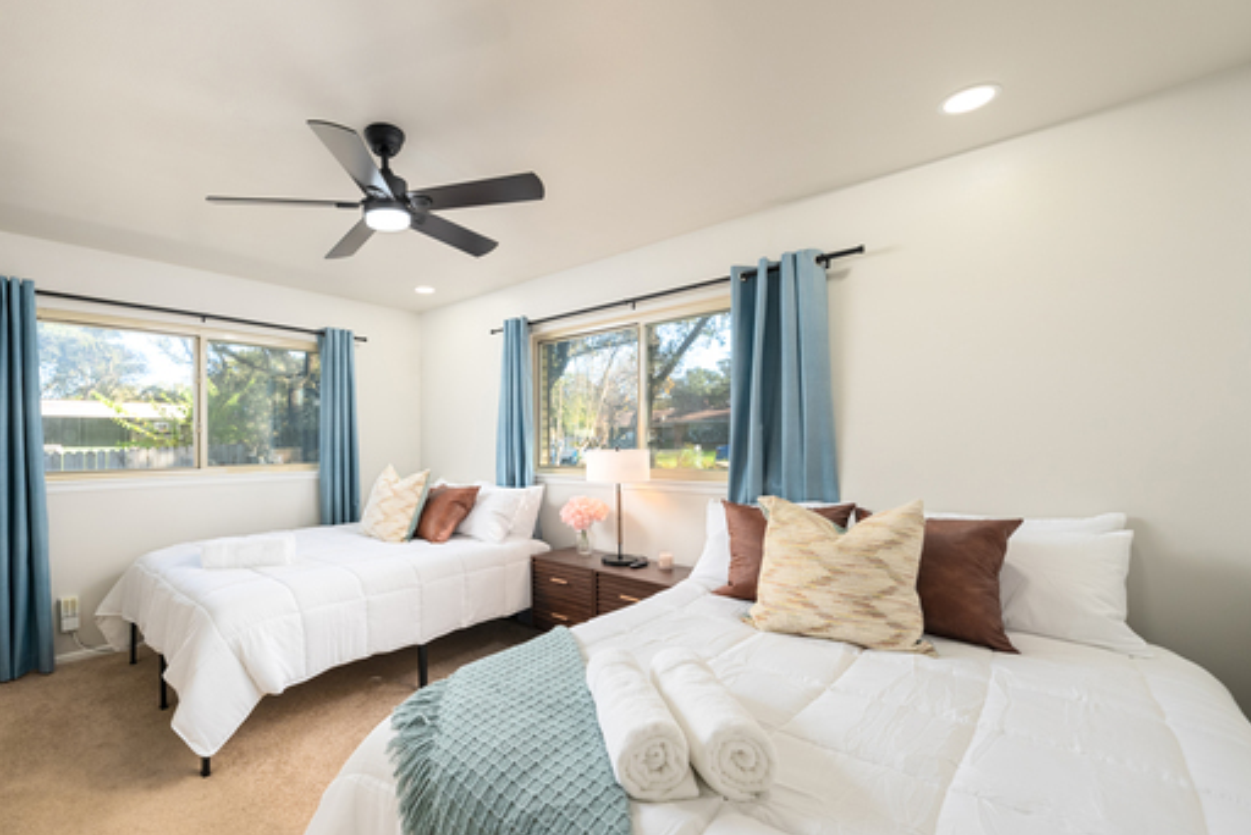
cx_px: 511
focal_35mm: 15
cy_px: 449
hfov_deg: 99.2
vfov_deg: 77.3
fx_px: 522
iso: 500
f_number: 6.3
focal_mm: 12
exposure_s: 1/200
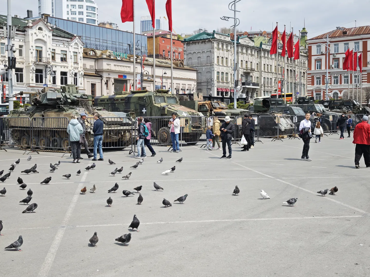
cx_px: 185
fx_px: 492
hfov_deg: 41.2
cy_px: 138
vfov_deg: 31.5
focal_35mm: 46
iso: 50
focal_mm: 6.55
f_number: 1.62
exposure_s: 1/1827
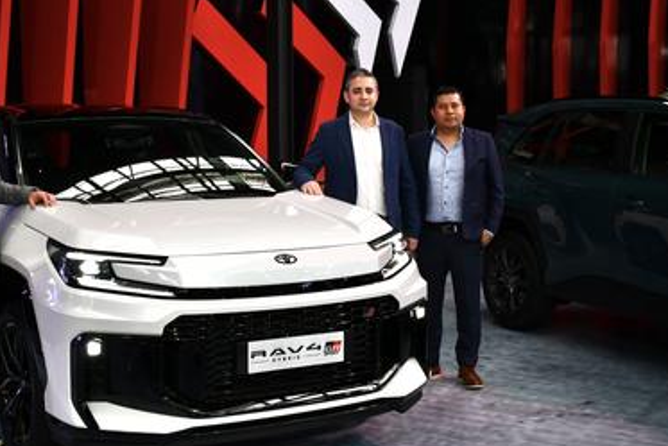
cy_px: 213
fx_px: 1002
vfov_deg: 25.1
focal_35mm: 54
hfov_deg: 36.7
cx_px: 265
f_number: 4.2
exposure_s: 1/60
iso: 320
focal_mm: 28
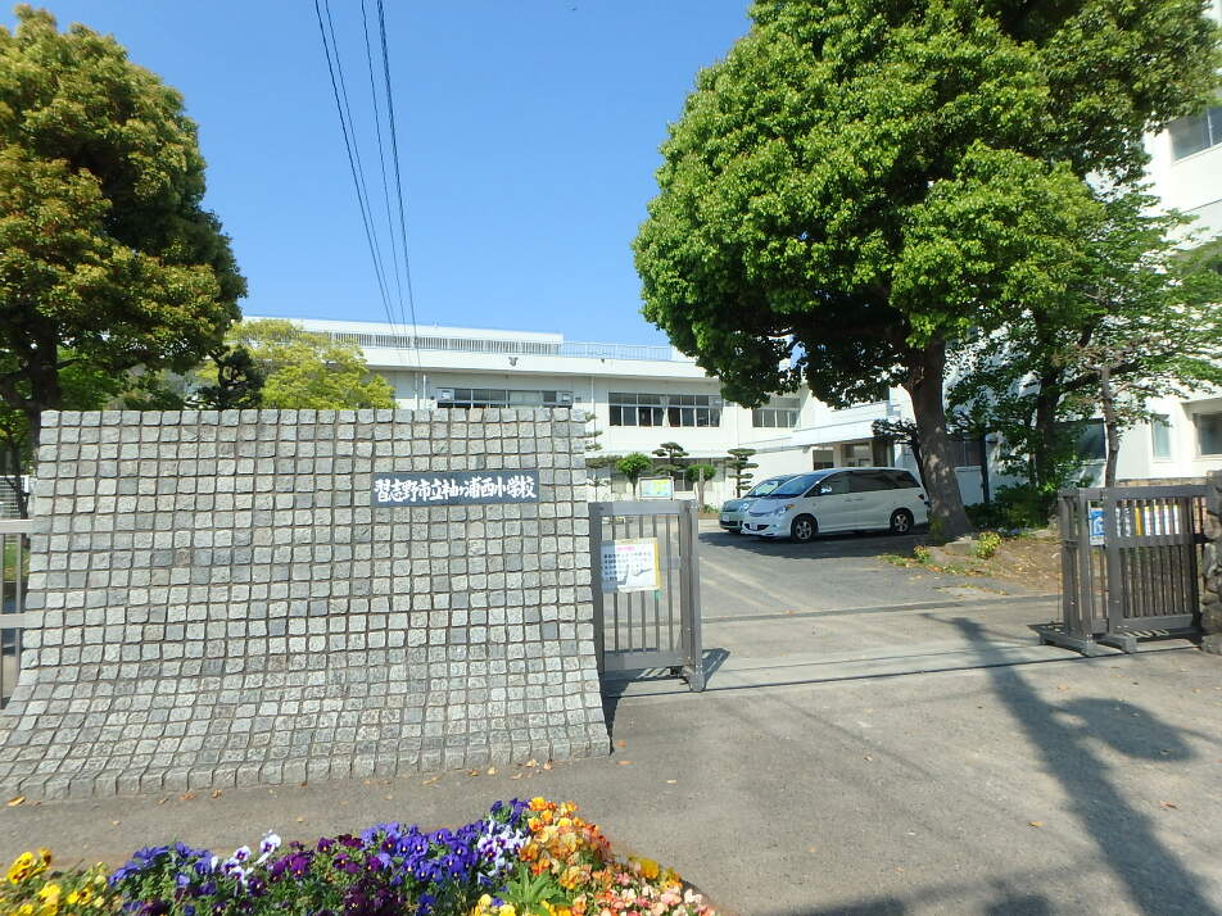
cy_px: 458
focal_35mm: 21
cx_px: 611
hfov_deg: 79.0
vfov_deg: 63.4
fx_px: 741
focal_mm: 3.7
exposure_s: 1/400
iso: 125
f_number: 6
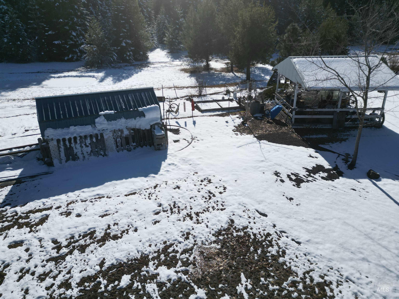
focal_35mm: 24
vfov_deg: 56.8
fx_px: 277
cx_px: 200
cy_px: 150
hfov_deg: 71.6
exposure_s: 1/6400
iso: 120
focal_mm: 6.72
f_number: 1.7
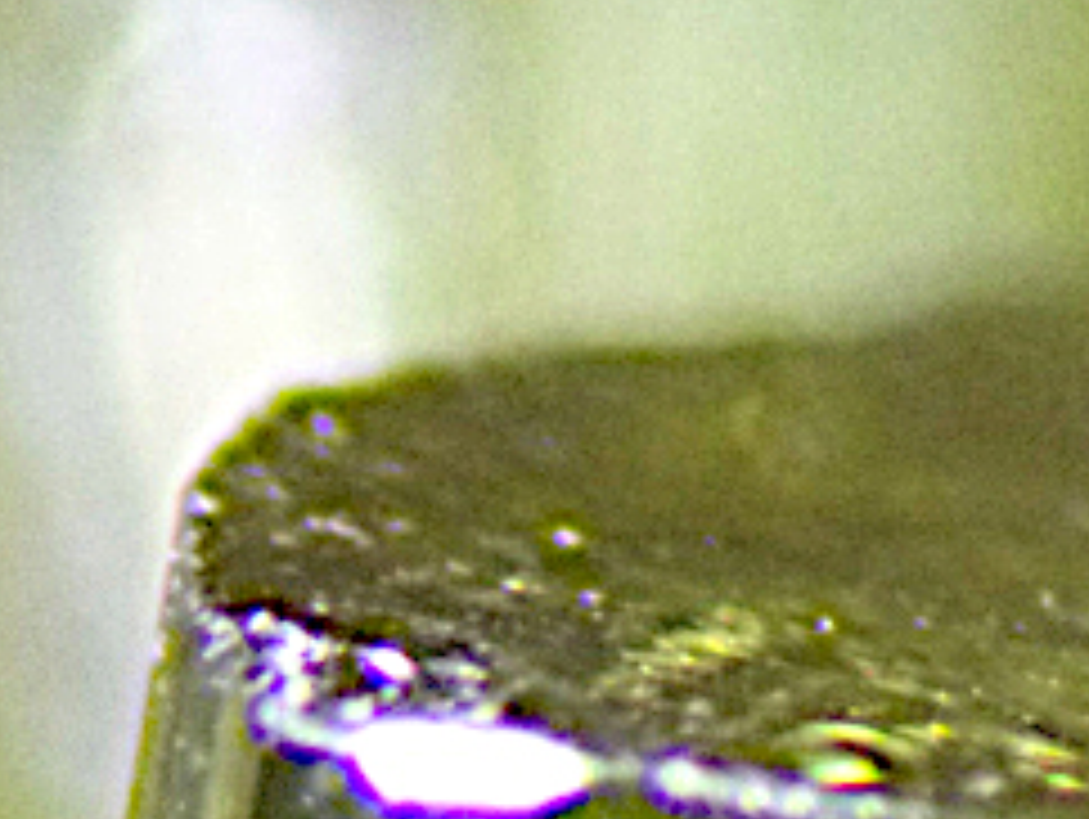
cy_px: 1584
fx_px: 13006
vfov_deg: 3.6
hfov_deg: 4.8
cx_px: 1071
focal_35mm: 413
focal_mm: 18
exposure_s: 1/30
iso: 400
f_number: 5.7
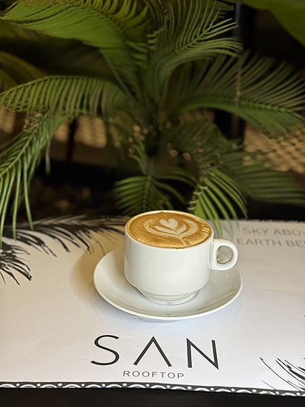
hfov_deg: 30.3
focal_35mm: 48
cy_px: 204
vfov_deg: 39.7
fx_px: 564
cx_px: 152
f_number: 1.78
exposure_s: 1/50
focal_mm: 6.76
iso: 50
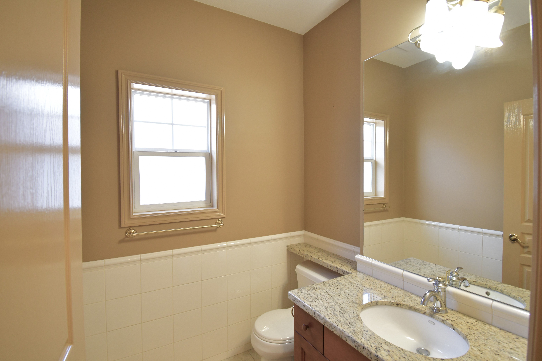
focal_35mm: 16
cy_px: 180
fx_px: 241
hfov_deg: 96.7
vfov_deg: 73.7
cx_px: 271
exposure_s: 1/45
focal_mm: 11
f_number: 4.8
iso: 1100
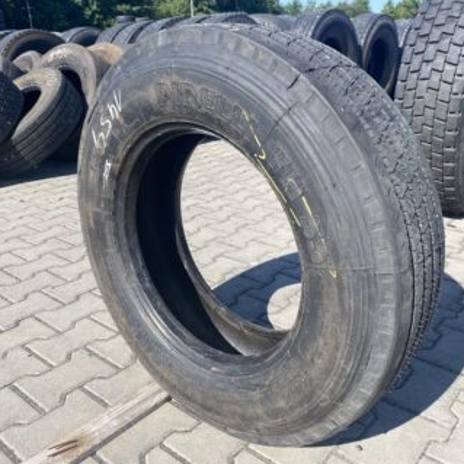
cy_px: 232
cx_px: 250
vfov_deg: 52.5
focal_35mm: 31
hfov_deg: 52.5
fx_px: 470
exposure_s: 1/1522
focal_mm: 4.25
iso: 32
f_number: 1.8
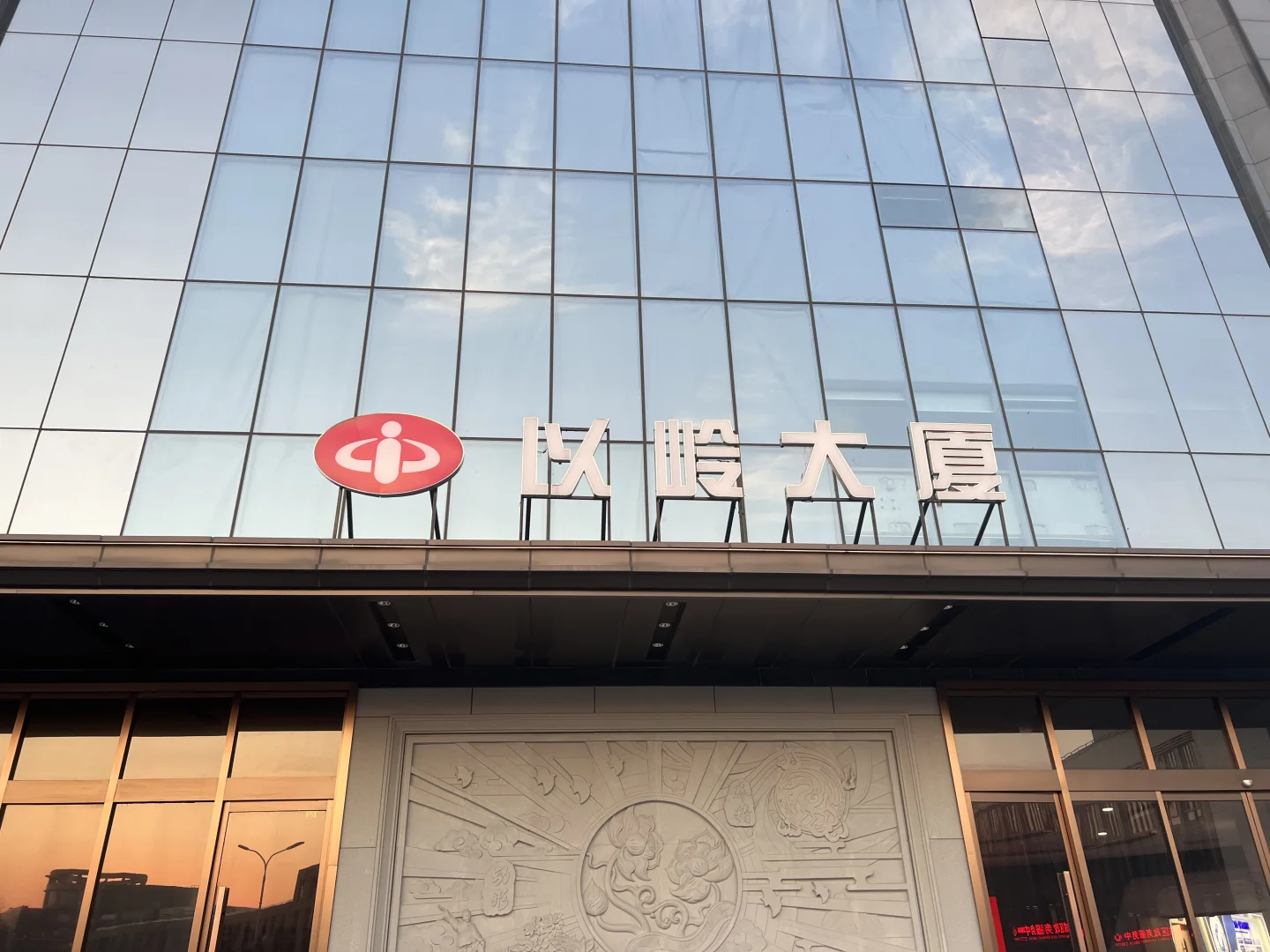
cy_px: 476
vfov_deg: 53.1
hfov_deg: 67.3
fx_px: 954
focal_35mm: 26
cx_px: 635
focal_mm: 5.7
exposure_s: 1/129
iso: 32
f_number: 1.5
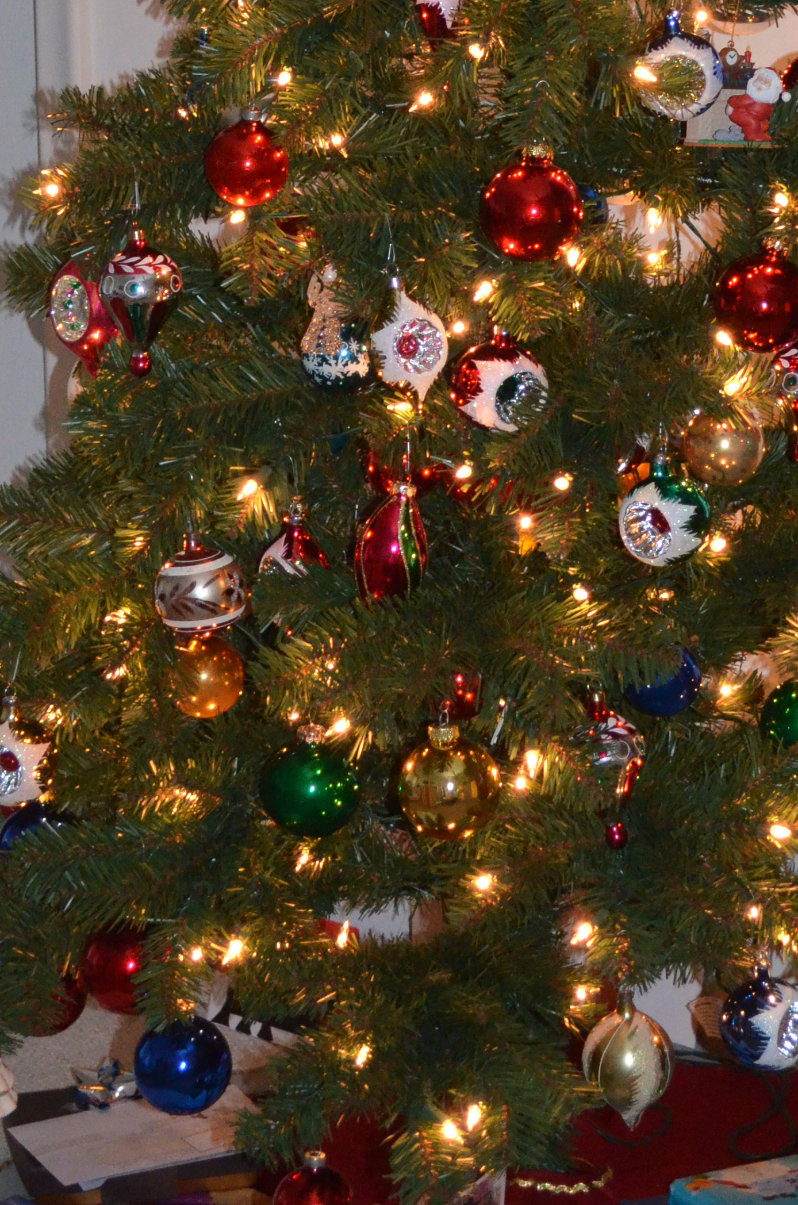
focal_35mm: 134
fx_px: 4476
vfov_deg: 15.2
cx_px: 579
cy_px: 132
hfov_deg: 10.2
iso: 2800
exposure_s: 1/60
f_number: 5
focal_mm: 38
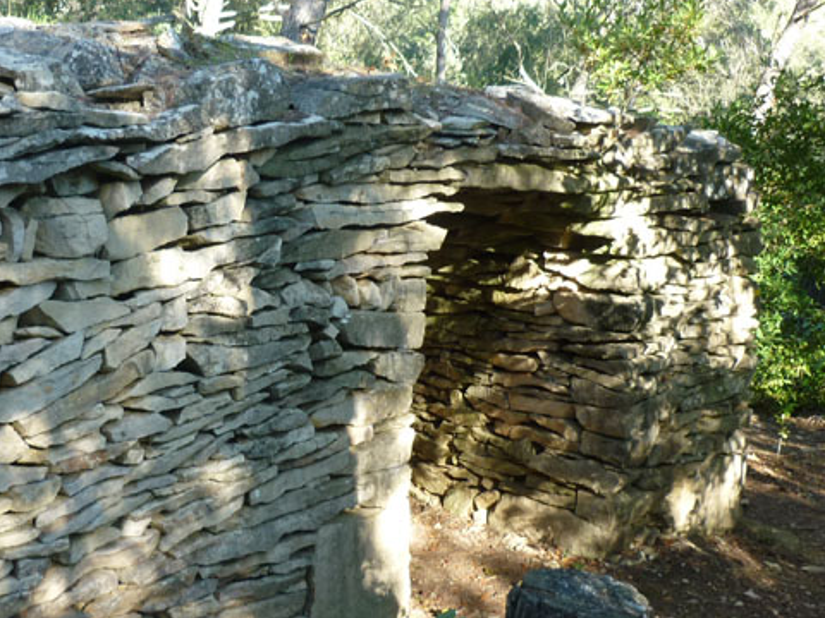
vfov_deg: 26.6
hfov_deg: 34.7
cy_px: 324
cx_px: 302
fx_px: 1311
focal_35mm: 55
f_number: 2.8
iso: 80
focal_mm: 5.5
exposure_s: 1/80
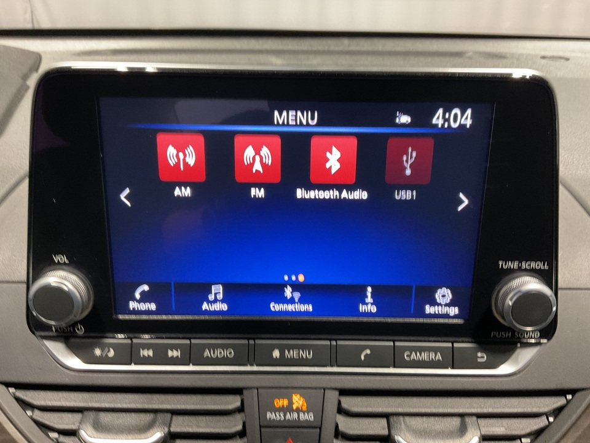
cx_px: 295
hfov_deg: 61.7
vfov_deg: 48.2
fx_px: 494
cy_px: 222
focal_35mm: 29
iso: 250
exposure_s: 1/33
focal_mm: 3
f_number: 1.8
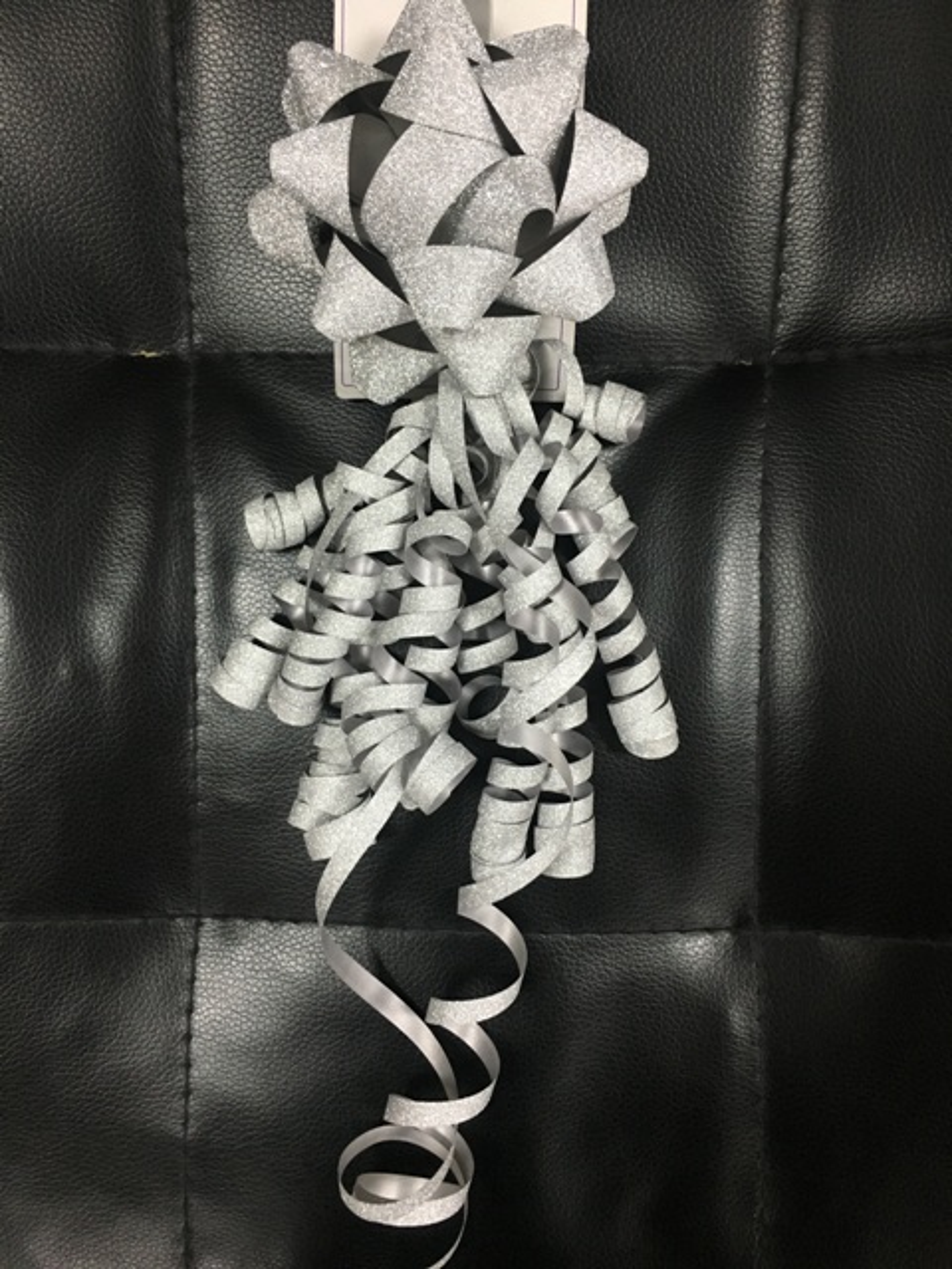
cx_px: 476
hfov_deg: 48.2
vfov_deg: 61.7
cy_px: 634
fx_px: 1063
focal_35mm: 29
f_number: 2.2
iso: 160
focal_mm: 4.15
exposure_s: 1/33
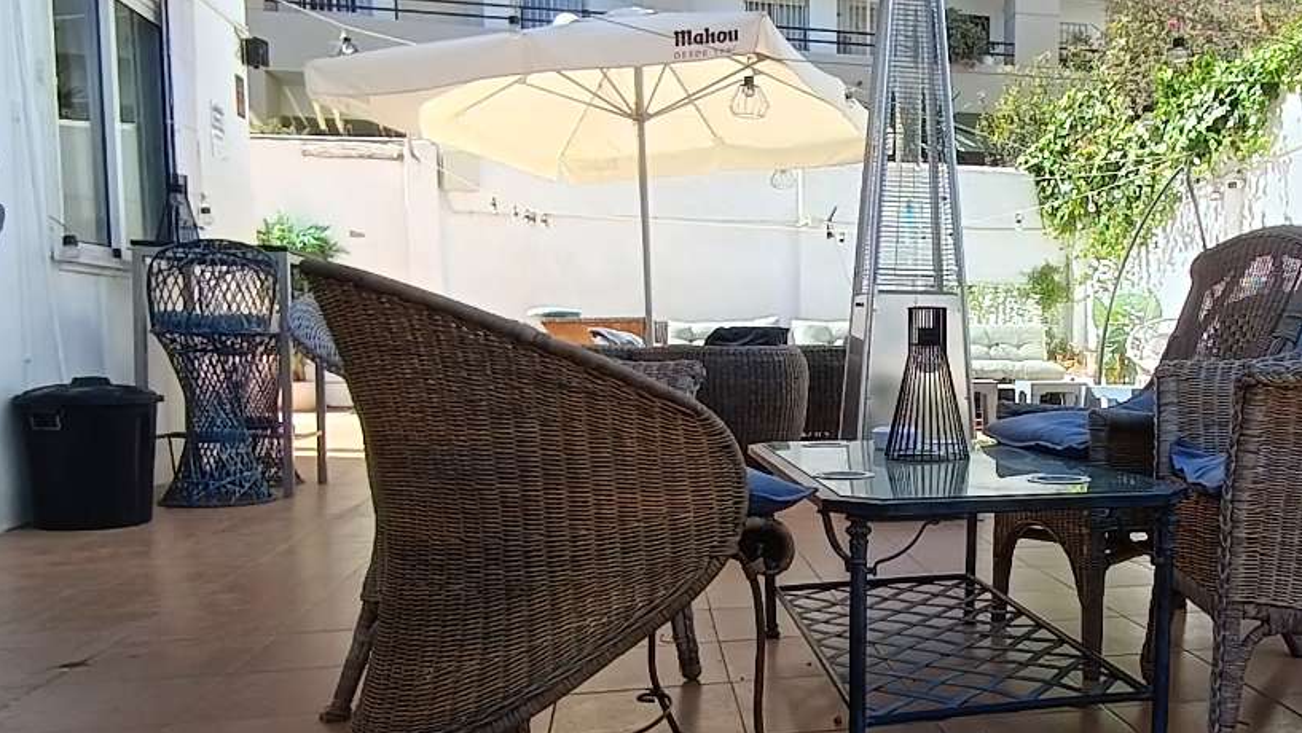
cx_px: 935
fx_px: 1174
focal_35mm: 34
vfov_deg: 34.6
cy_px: 434
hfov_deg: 55.9
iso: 100
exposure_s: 1/296
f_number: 2.2
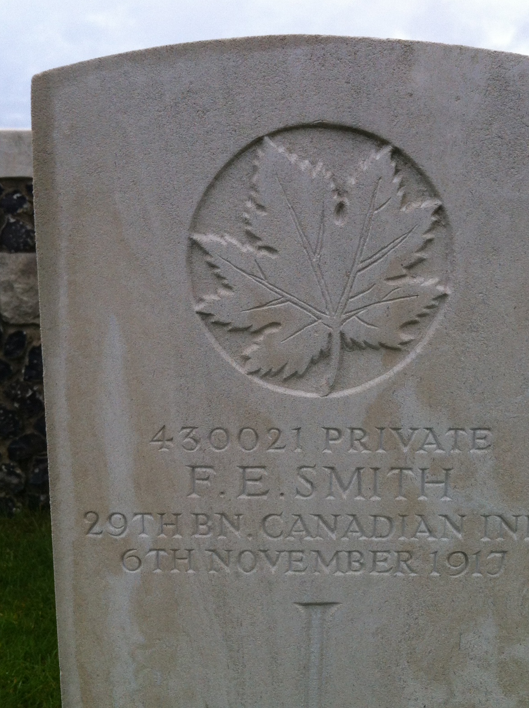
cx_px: 309
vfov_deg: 41.1
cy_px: 425
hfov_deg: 31.4
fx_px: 939
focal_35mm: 46
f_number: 2.8
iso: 80
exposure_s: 1/1588
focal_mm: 3.85
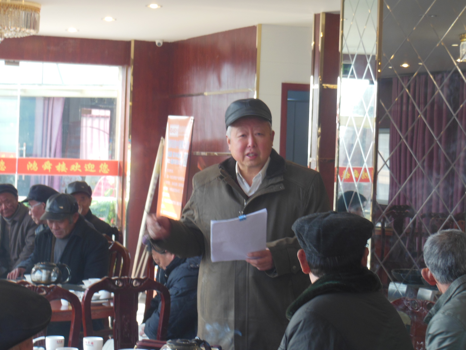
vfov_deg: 13.8
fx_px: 1440
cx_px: 233
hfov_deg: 18.4
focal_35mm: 107
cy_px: 175
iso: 125
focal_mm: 19.1
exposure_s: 1/30
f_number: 5.7
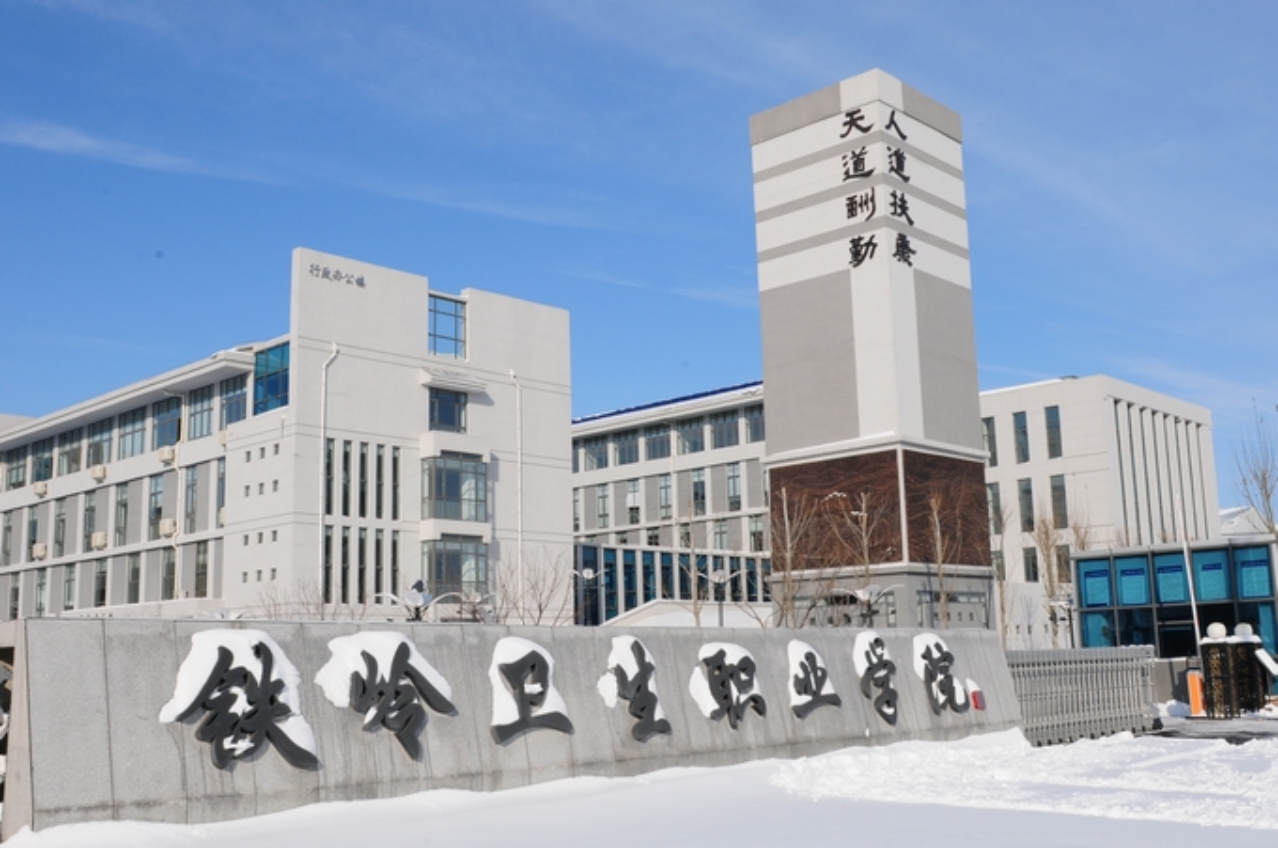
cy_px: 424
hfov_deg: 53.2
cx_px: 639
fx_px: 1276
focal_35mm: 36
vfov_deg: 36.7
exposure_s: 1/125
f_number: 20
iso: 200
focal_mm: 24
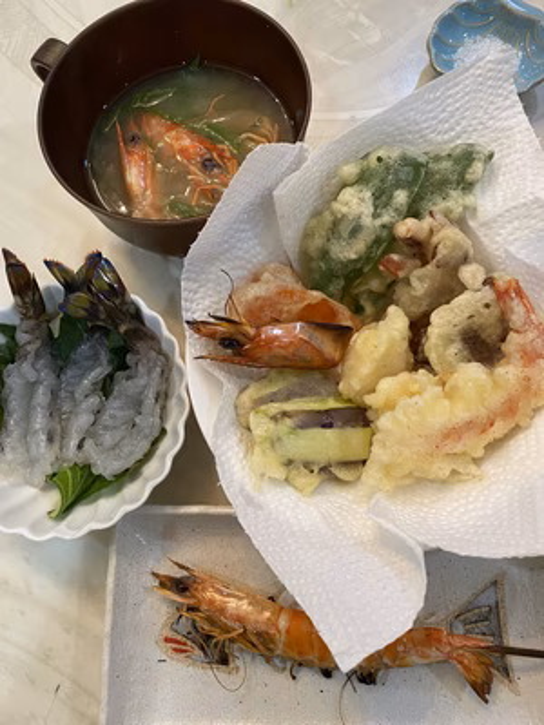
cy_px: 362
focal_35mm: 26
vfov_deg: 67.3
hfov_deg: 53.1
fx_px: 545
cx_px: 272
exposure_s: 1/50
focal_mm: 4.25
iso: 100
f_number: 1.8
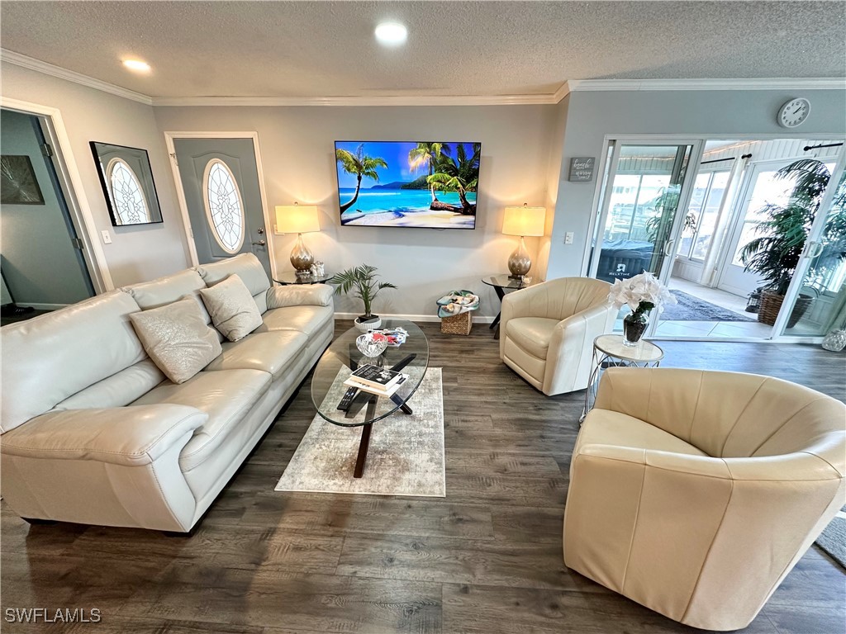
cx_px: 423
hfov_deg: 102.1
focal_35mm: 14
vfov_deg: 85.7
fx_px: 342
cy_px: 317
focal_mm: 2.22
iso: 200
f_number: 2.2
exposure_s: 1/60
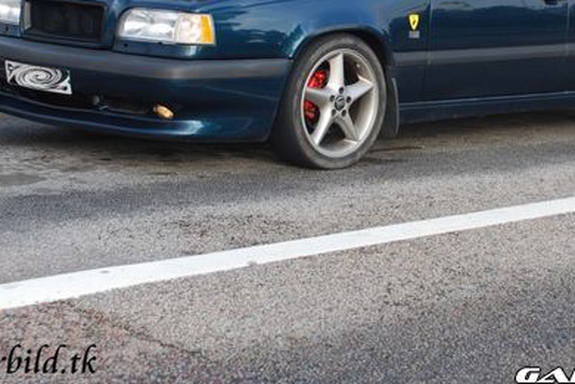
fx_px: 1103
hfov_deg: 29.2
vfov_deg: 19.6
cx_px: 296
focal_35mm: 69
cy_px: 75
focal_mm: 28
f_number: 5.6
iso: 100
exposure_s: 1/125
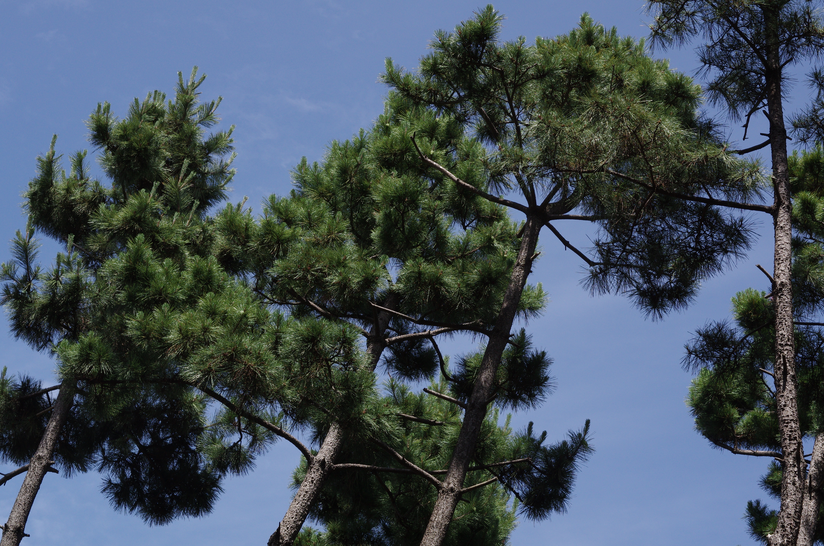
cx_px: 412
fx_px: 1713
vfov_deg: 18.1
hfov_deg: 27.0
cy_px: 273
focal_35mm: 75
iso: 640
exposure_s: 1/640
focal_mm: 50
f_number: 10
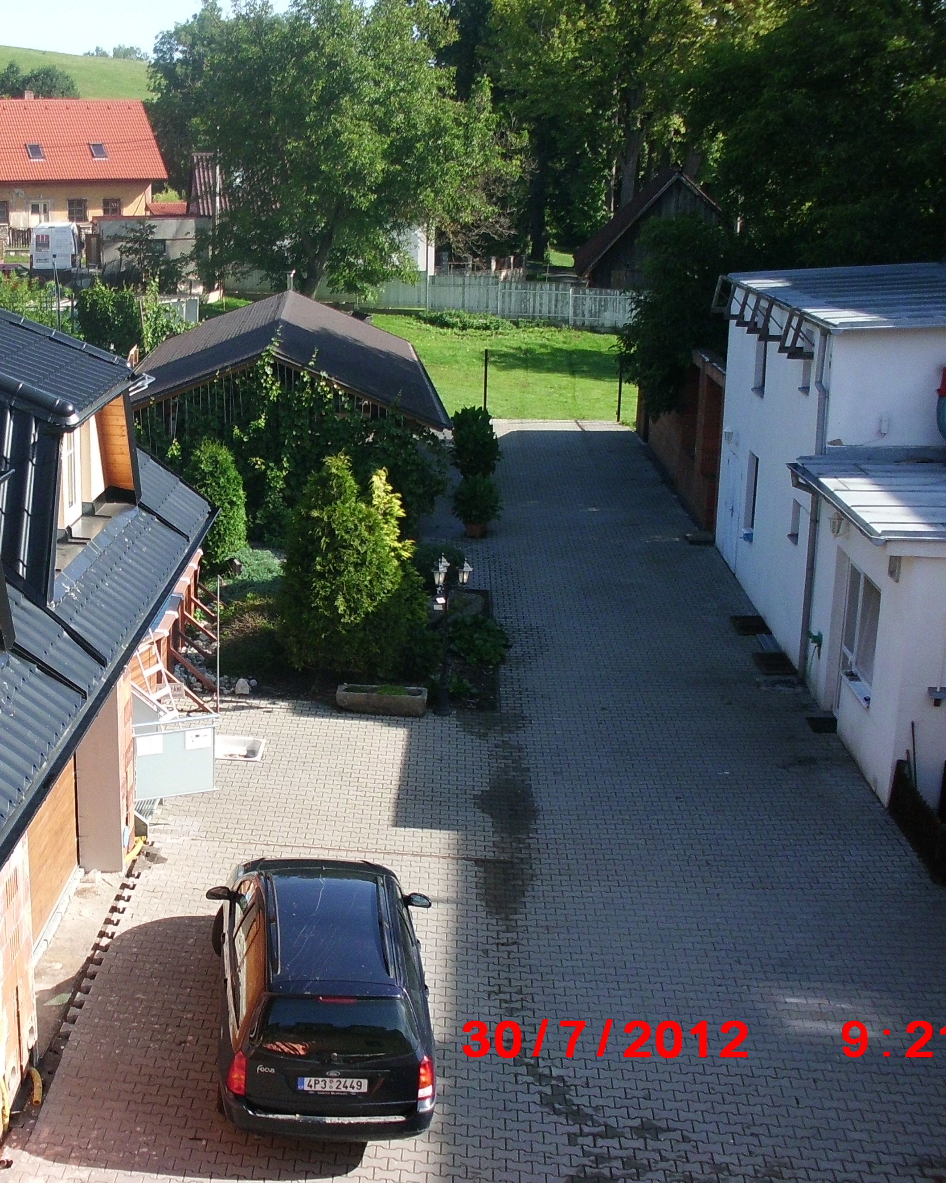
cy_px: 592
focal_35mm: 47
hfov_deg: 31.4
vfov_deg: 39.5
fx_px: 1645
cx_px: 210
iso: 100
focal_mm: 6.3
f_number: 7.3
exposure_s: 1/125
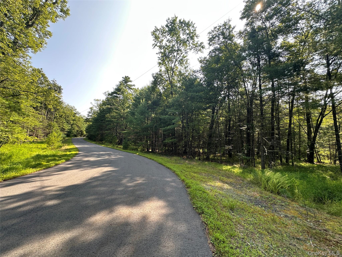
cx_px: 171
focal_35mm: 14
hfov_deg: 102.1
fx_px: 138
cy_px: 128
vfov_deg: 85.7
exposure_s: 1/195
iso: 40
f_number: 2.2
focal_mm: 2.22
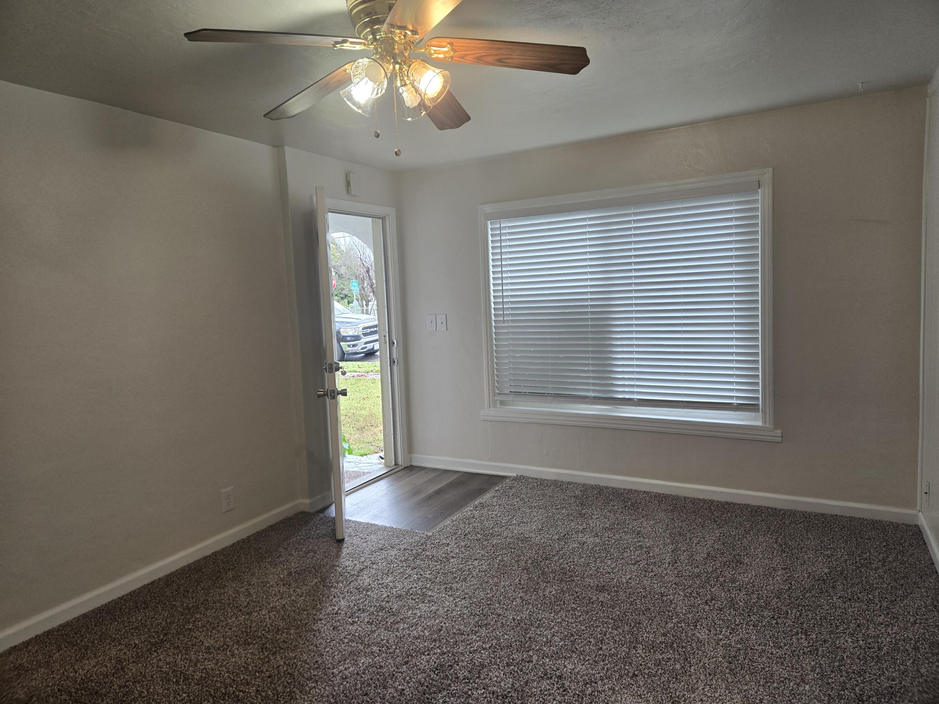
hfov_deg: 73.9
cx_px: 470
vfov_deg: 58.9
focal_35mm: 23
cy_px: 352
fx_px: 624
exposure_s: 1/120
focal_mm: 5.4
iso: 80
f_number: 1.8
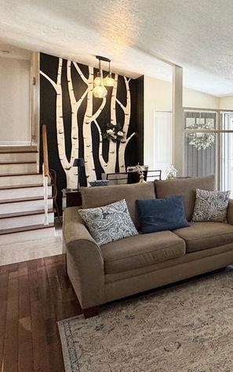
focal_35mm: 32
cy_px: 137
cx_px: 339
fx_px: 325
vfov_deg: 58.8
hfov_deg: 28.1
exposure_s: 1/120
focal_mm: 2.22
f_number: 2.2
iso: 160
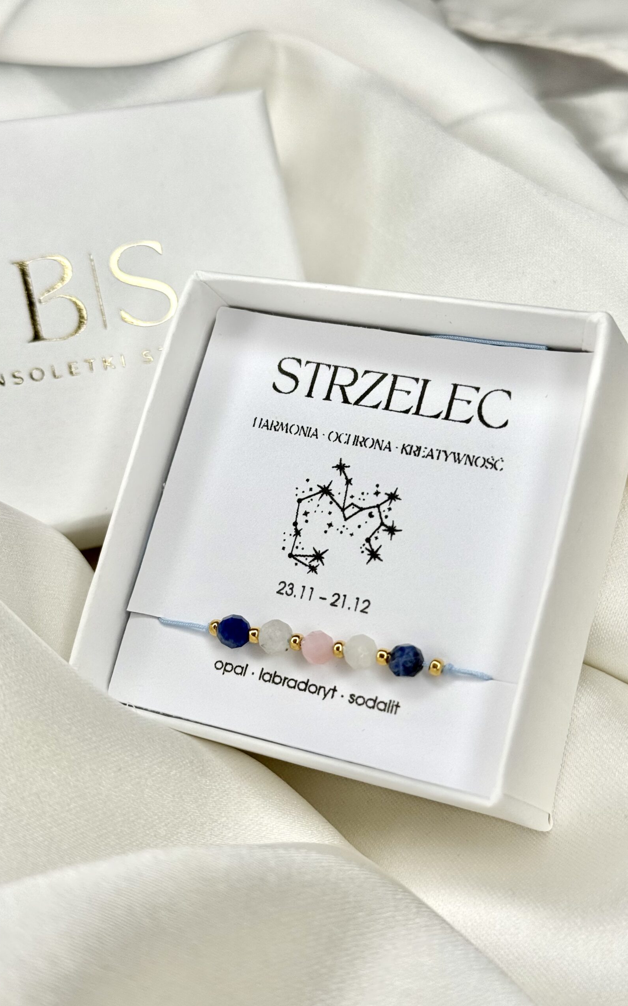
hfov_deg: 25.3
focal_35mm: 51
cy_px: 503
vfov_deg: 39.6
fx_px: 1397
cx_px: 322
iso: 64
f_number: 1.78
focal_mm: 6.76
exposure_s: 1/1203
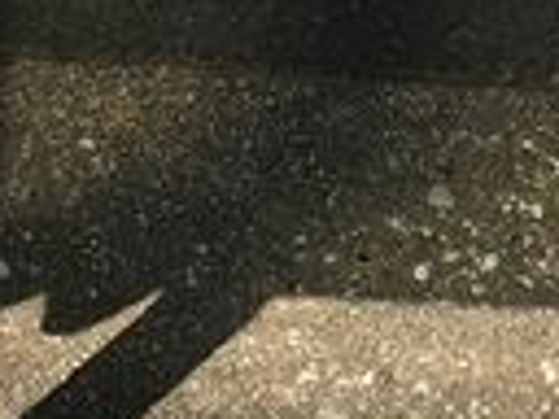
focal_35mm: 226
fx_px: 3650
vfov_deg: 6.5
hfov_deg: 8.8
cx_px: 319
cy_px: -192
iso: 25
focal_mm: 4.15
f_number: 2.2
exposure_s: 1/2653
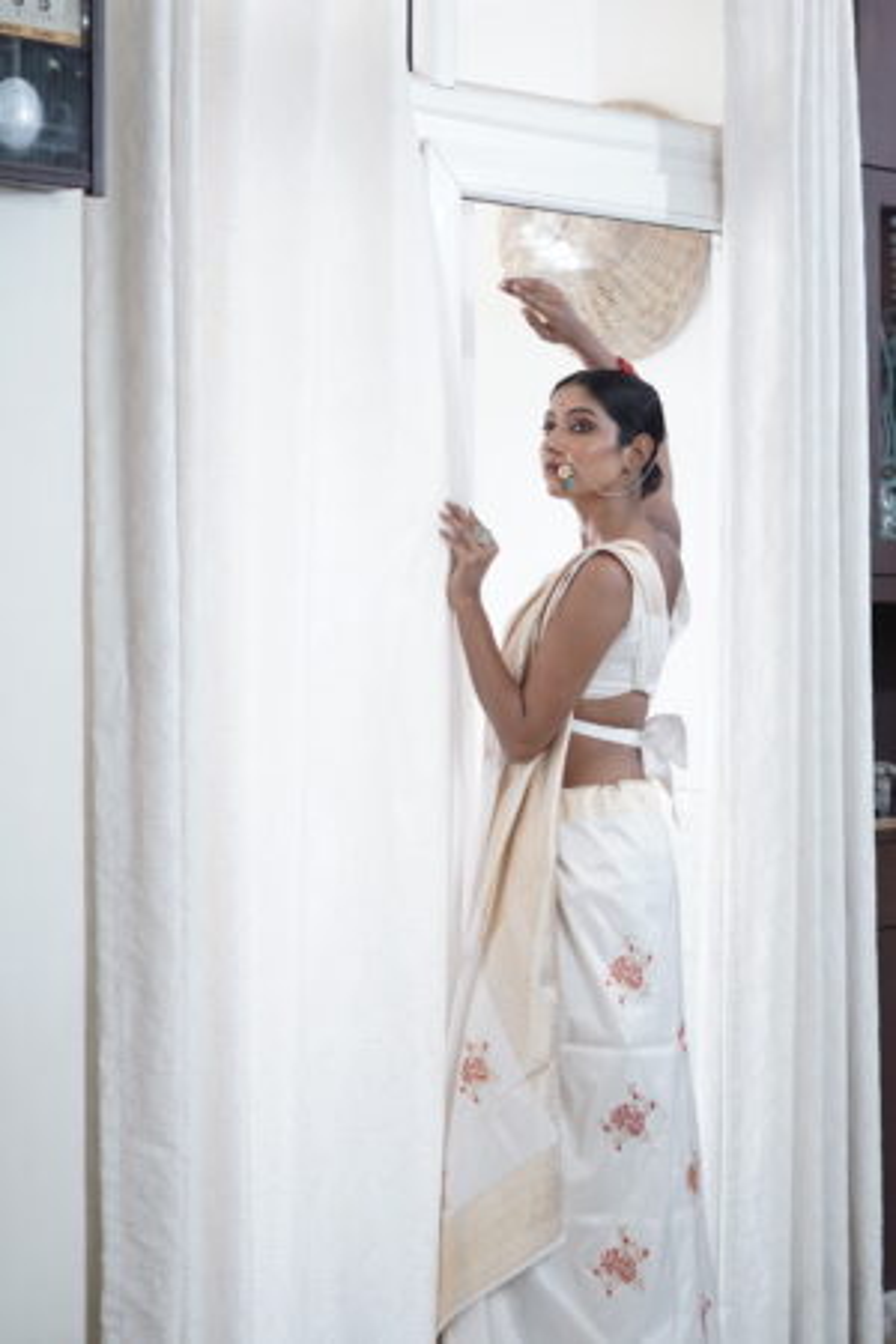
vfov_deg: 27.0
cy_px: 672
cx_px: 448
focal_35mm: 75
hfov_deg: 18.2
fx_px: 2800
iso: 250
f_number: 1.8
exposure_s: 1/160
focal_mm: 50
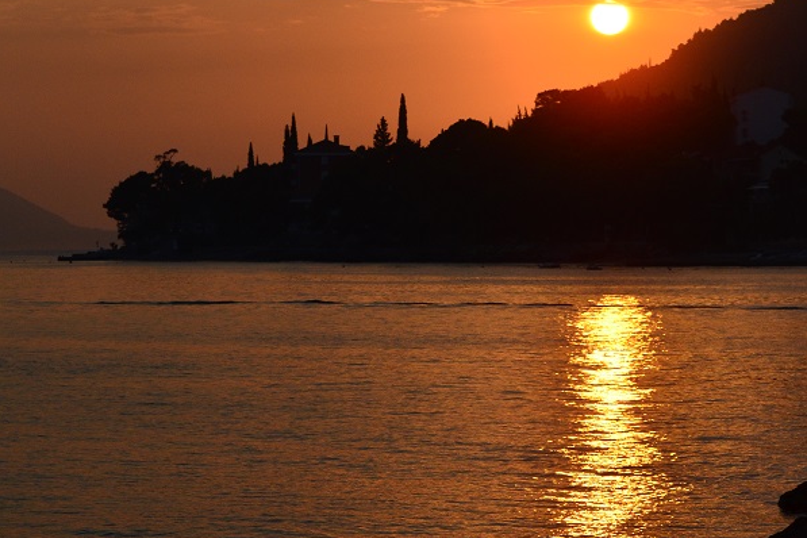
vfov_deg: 8.6
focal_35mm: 159
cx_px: 403
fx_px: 3564
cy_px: 424
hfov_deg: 12.9
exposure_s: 1/8000
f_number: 5
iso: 560
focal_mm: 70
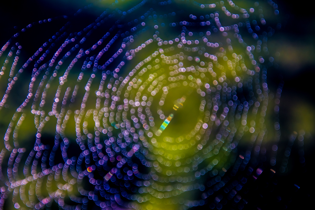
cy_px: 105
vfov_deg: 8.7
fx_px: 1378
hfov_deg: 13.0
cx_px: 158
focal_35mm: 158
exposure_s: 1/500
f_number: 5.6
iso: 400
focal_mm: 105
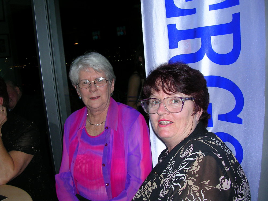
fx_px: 294
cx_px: 134
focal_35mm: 38
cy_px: 100
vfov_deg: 37.7
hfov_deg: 49.0
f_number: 2.8
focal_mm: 5.8
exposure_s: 1/60.1
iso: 50
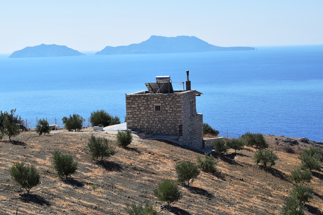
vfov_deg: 15.8
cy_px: 106
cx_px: 156
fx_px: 776
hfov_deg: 23.5
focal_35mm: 87
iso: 200
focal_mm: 55
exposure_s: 1/400
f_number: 10
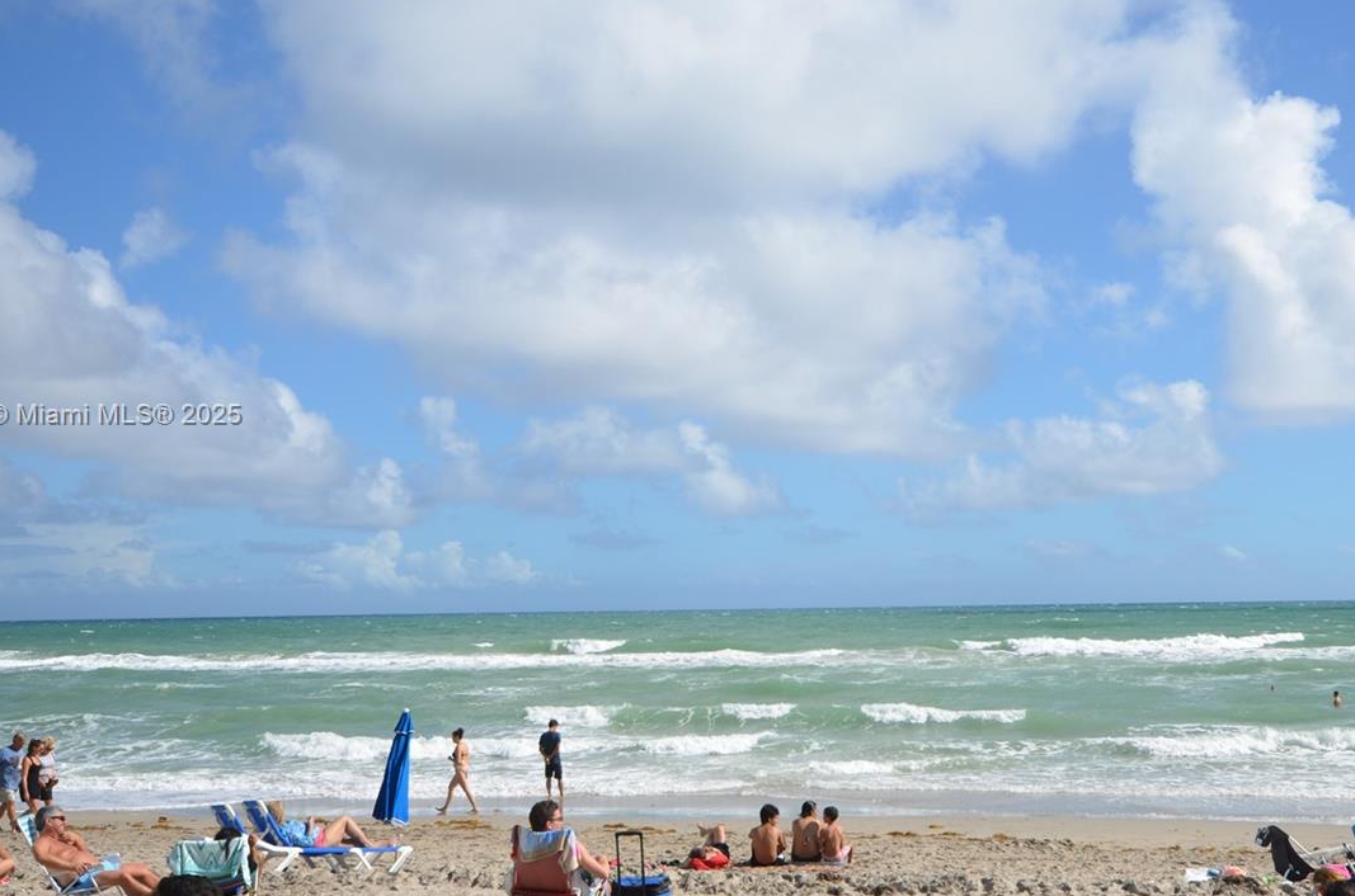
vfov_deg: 29.7
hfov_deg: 43.3
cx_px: 851
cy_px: 417
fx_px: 1690
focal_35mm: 45
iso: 100
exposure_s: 1/320
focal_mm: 20
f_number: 9
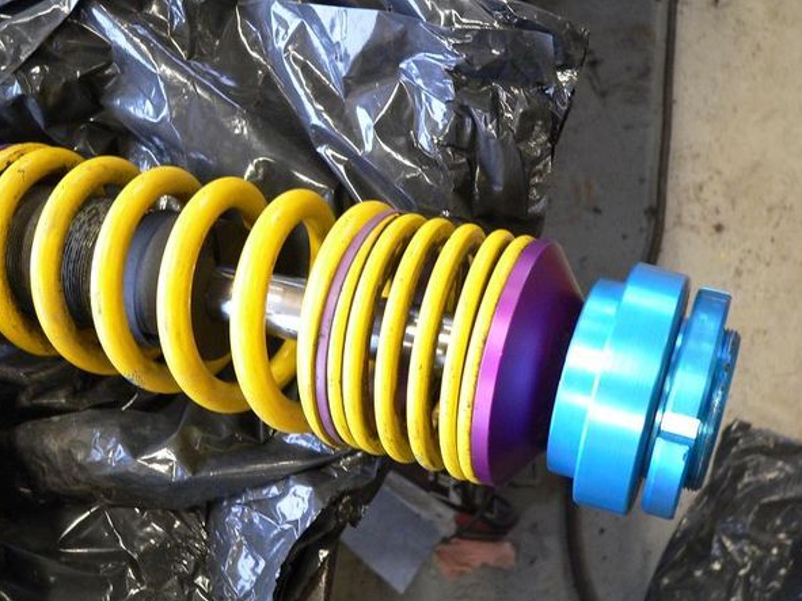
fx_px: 903
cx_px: 384
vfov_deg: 36.8
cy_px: 303
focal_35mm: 39
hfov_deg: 47.9
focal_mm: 6
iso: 200
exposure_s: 1/13
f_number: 2.8
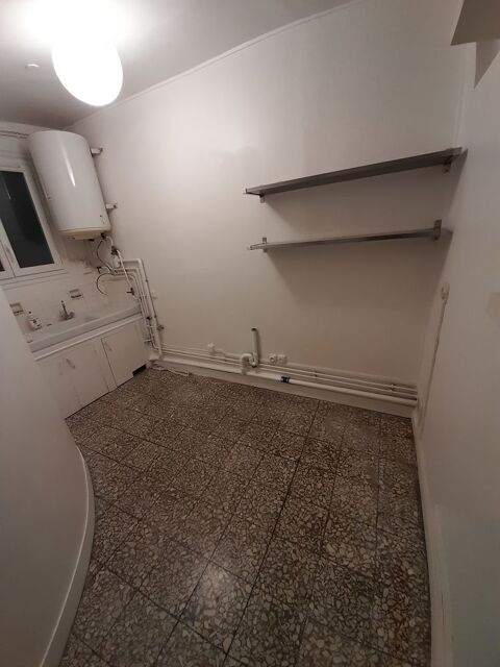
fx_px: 250
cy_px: 334
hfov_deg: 89.9
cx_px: 250
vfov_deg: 106.2
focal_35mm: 13
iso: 160
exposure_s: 1/25
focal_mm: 1.42
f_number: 2.2
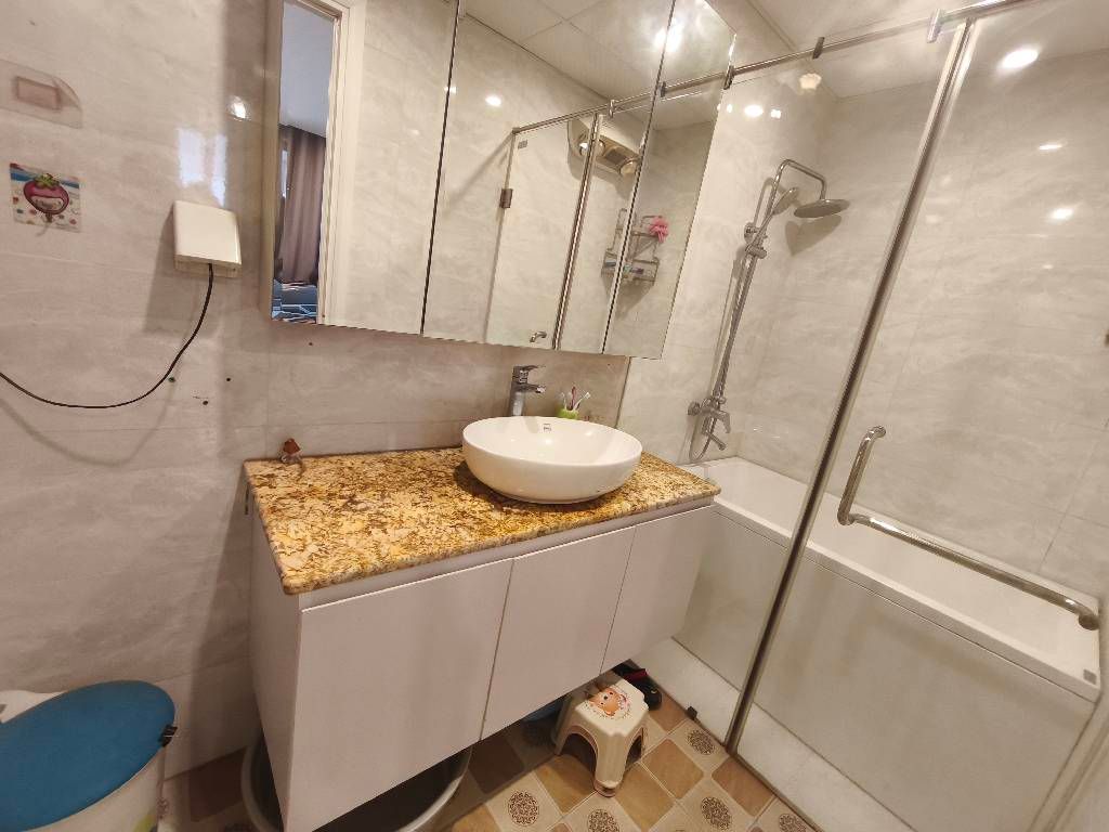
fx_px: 481
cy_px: 416
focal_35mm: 15
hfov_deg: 98.2
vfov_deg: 81.7
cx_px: 554
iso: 320
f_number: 2.2
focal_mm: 1.91
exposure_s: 1/33.3
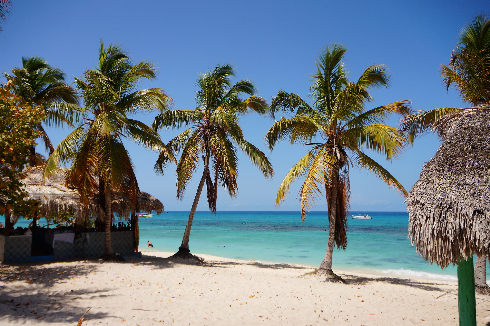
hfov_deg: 67.4
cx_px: 245
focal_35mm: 27
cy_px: 163
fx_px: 367
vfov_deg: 47.9
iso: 100
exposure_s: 1/2500
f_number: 3.5
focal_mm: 18
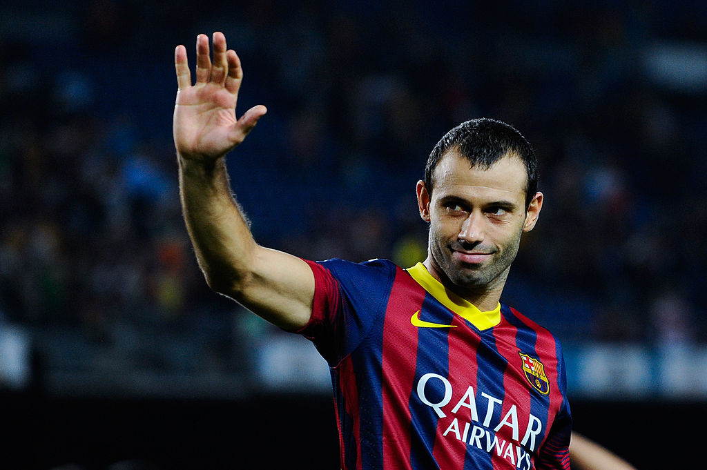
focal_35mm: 185
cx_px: 354
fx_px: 3630
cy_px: 235
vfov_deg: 7.4
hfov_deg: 11.1
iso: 1600
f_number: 3.5
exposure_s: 1/800
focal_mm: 185
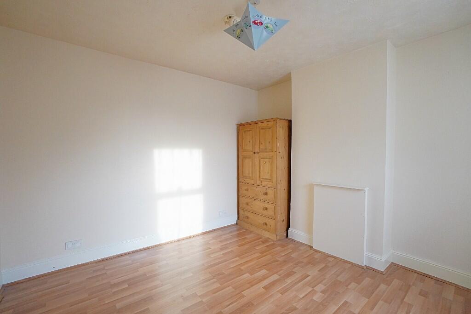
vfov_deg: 77.3
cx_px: 236
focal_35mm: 15
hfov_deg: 100.4
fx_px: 196
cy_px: 157
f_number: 4
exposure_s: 1/160
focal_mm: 10
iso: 1250
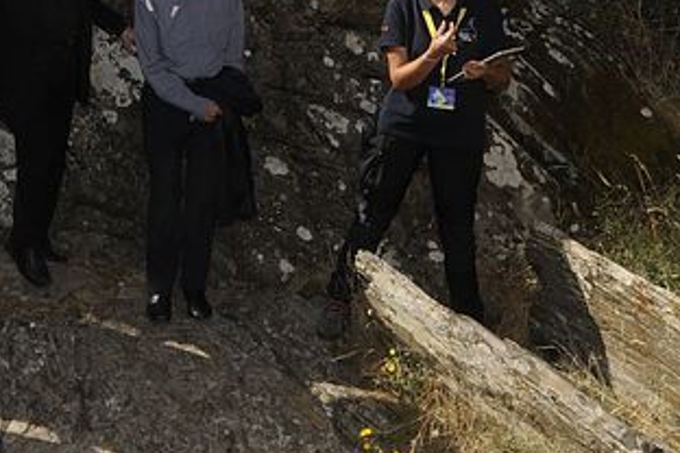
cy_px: -36
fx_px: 925
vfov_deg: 25.6
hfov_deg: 40.1
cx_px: 259
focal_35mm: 49
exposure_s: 1/200
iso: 200
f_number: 11
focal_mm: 12
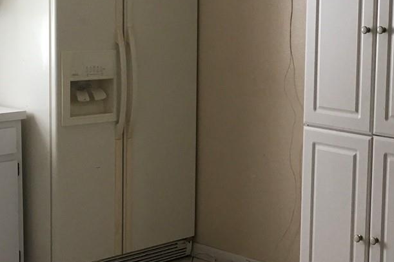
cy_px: 91
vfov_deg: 17.2
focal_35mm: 79
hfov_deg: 25.2
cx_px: 319
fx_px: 864
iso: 40
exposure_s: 1/30
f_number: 2.2
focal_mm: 4.15
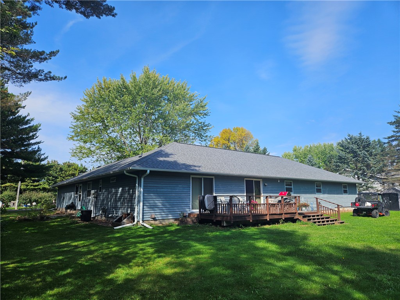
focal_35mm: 23
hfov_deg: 73.9
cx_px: 200
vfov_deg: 58.9
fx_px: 266
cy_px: 150
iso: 25
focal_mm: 5.4
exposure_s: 1/1533
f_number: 1.8
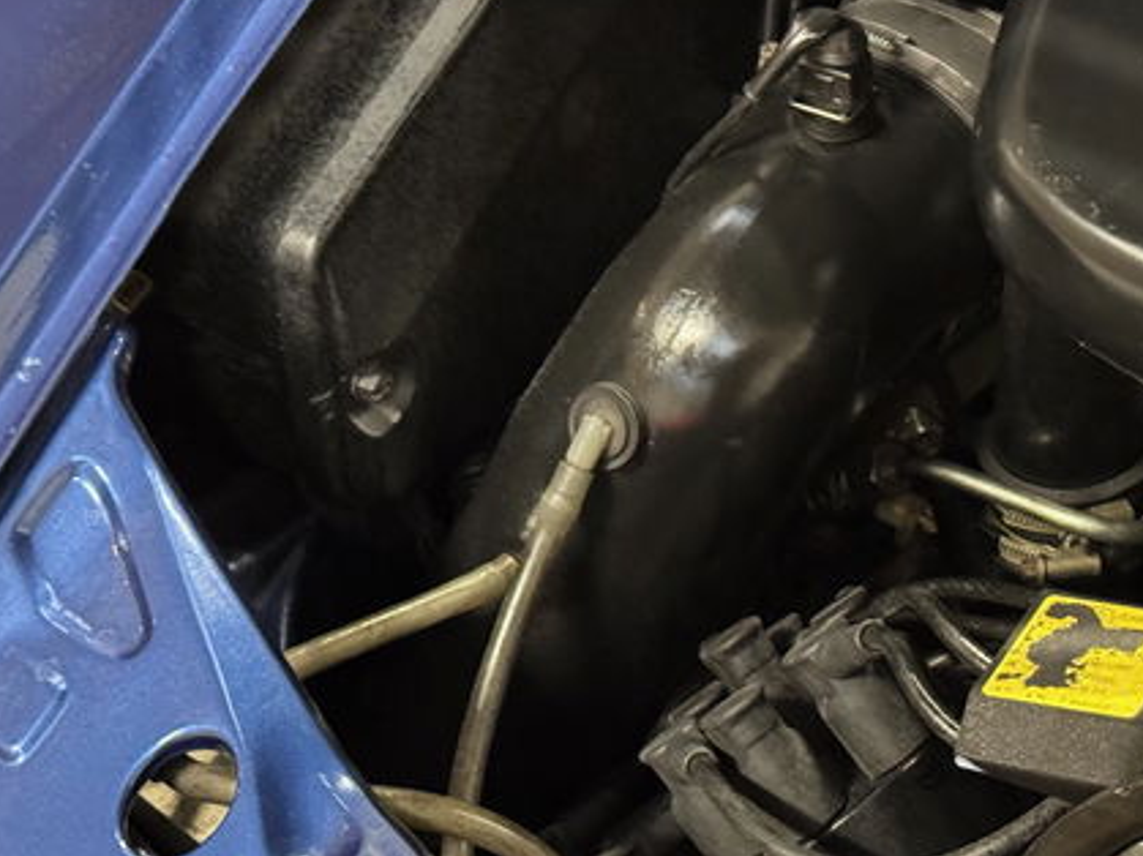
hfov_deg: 21.9
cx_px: 938
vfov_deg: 16.8
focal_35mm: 88
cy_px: 335
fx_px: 2905
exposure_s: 1/20
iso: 640
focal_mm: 6.76
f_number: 1.78
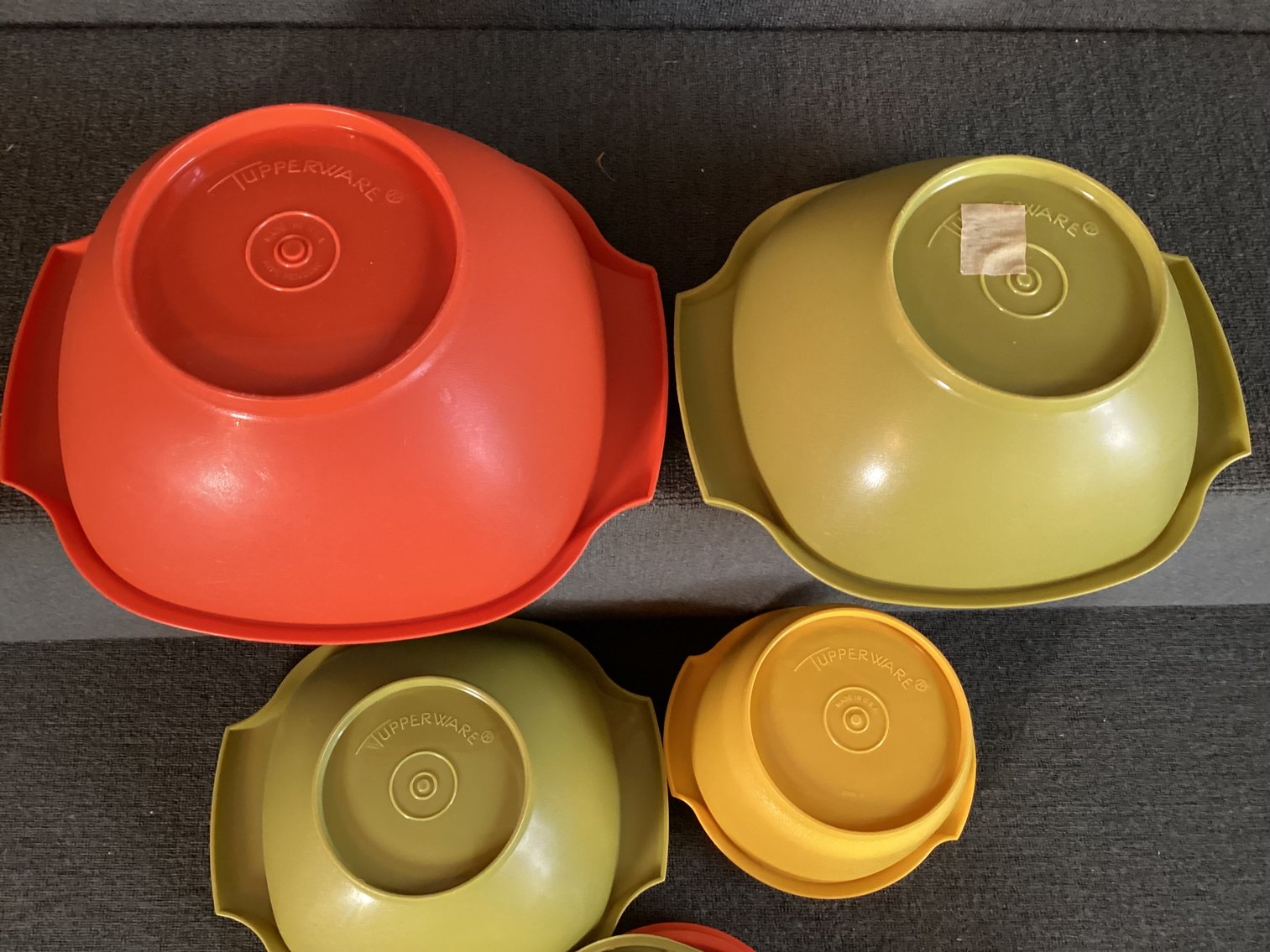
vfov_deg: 45.4
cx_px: 635
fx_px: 1137
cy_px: 476
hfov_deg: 58.3
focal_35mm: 31
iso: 320
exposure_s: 1/60
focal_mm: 3.3
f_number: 2.4
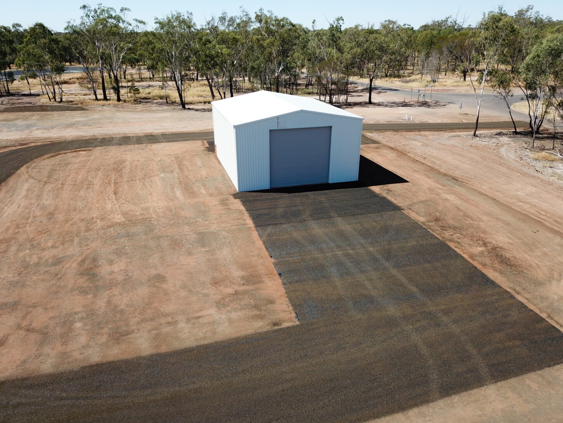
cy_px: 212
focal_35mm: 26
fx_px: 423
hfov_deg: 67.3
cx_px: 282
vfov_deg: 53.1
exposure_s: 1/956
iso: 100
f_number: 2.2
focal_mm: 4.73
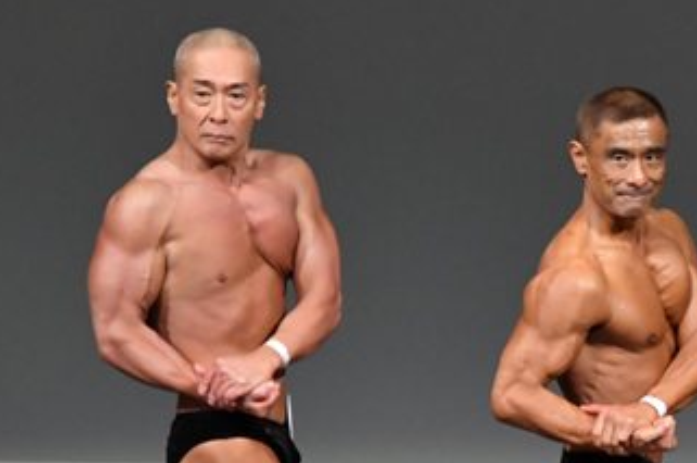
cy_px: 470
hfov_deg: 2.5
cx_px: 583
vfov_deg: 1.6
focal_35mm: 834
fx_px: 16123
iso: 4000
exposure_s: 1/400
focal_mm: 230
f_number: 5.6
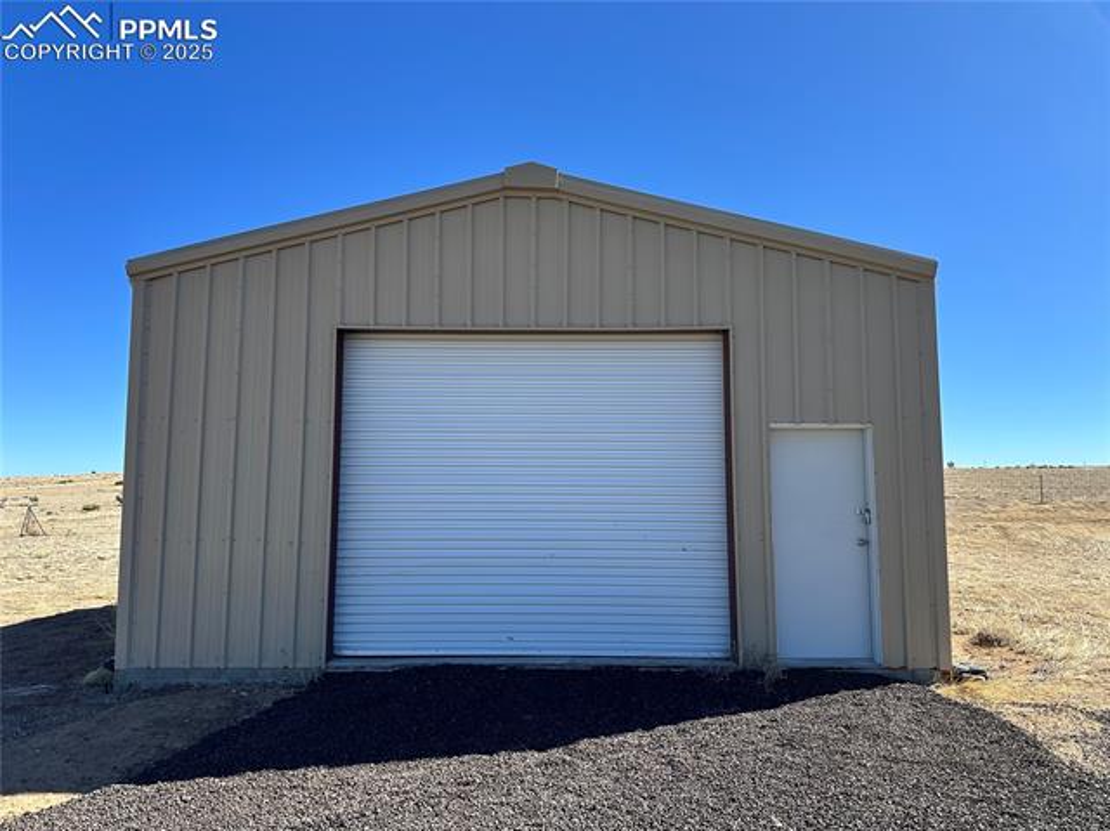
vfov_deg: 56.8
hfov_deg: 71.6
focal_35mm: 24
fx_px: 769
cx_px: 555
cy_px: 416
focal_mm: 6.86
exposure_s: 1/2882
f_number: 1.78
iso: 80
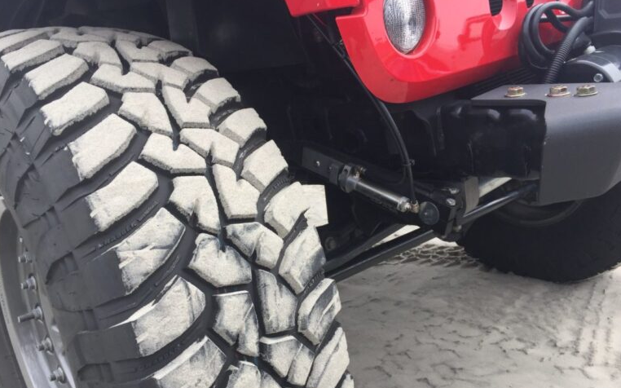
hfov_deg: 61.2
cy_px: 231
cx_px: 310
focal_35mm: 31
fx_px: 525
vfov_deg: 40.4
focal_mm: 4.15
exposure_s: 1/824
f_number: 2.2
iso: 32
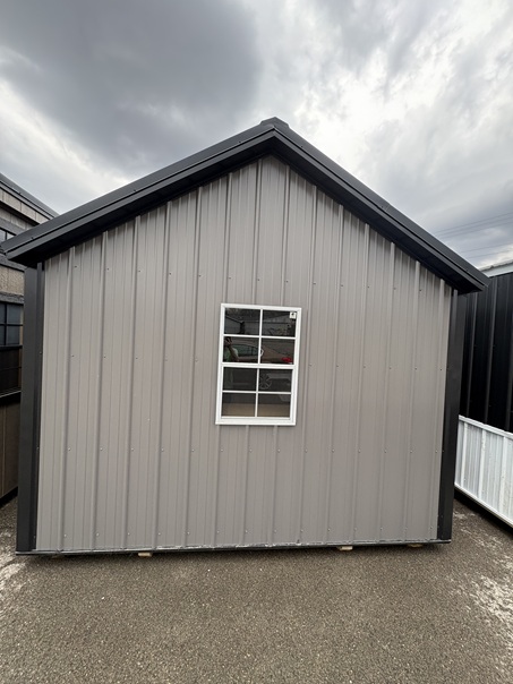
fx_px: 277
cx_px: 256
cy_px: 342
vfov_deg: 102.1
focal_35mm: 14
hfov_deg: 85.7
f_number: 2.2
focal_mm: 2.22
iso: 40
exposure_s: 1/128
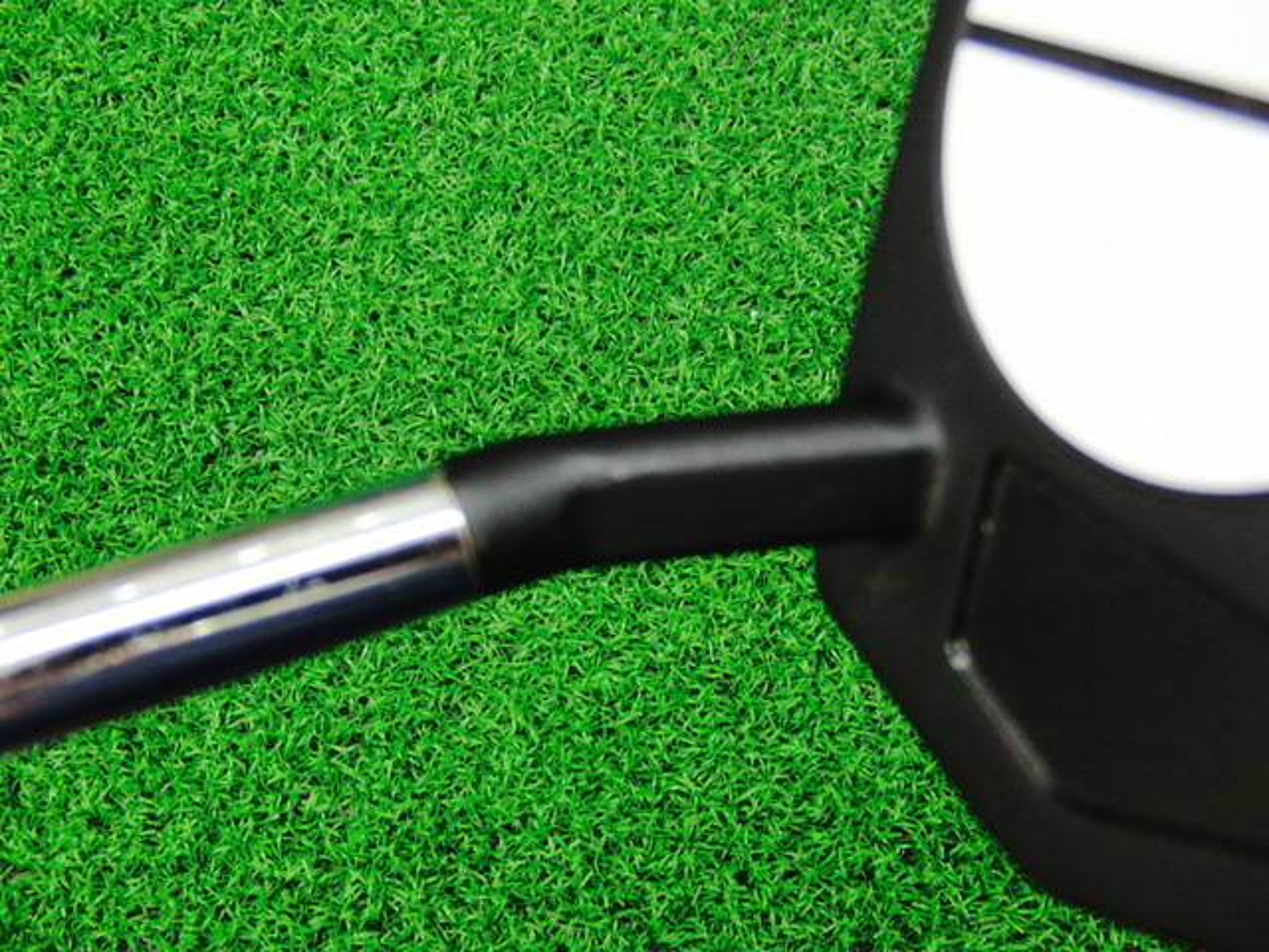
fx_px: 1356
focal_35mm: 37
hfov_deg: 50.1
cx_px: 634
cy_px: 476
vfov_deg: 38.7
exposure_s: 1/40
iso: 400
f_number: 3.6
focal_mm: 6.42
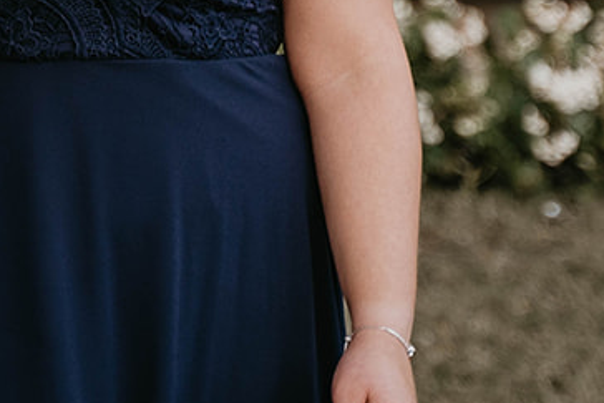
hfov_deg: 7.3
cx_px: 73
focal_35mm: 281
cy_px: -346
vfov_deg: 4.8
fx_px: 4716
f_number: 2.8
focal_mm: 64
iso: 200
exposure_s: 1/320
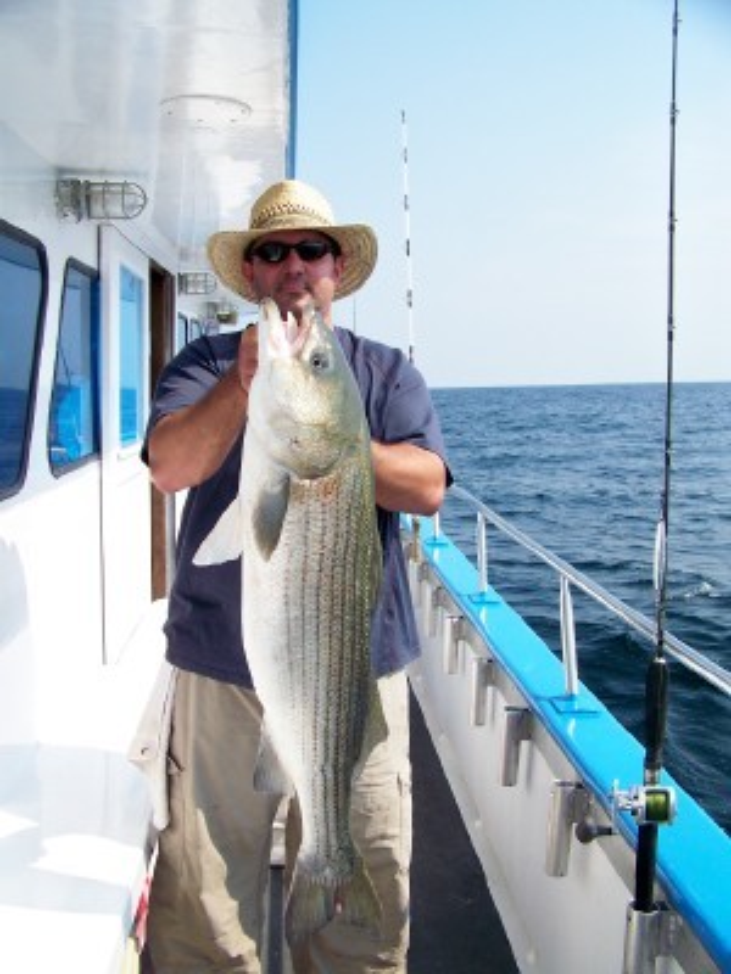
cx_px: 366
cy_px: 487
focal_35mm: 36
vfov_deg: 51.4
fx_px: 1014
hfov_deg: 39.7
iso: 64
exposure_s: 1/500
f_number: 4
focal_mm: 5.85
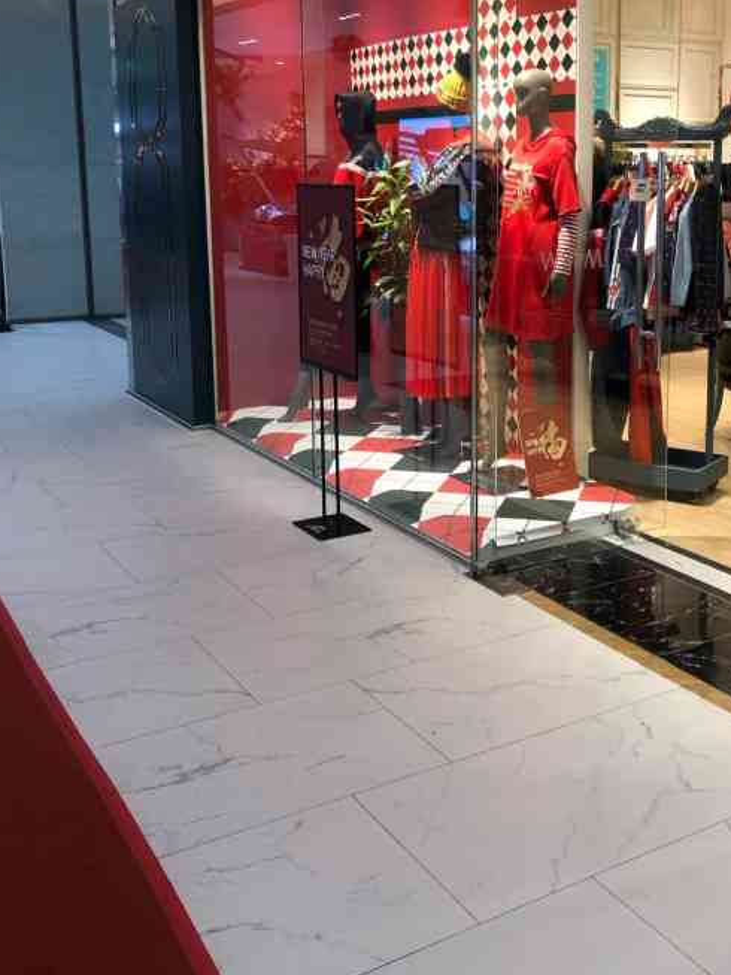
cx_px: 474
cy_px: 361
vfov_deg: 46.3
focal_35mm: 40
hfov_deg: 35.7
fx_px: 1126
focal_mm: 4
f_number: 1.8
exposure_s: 1/33
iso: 25
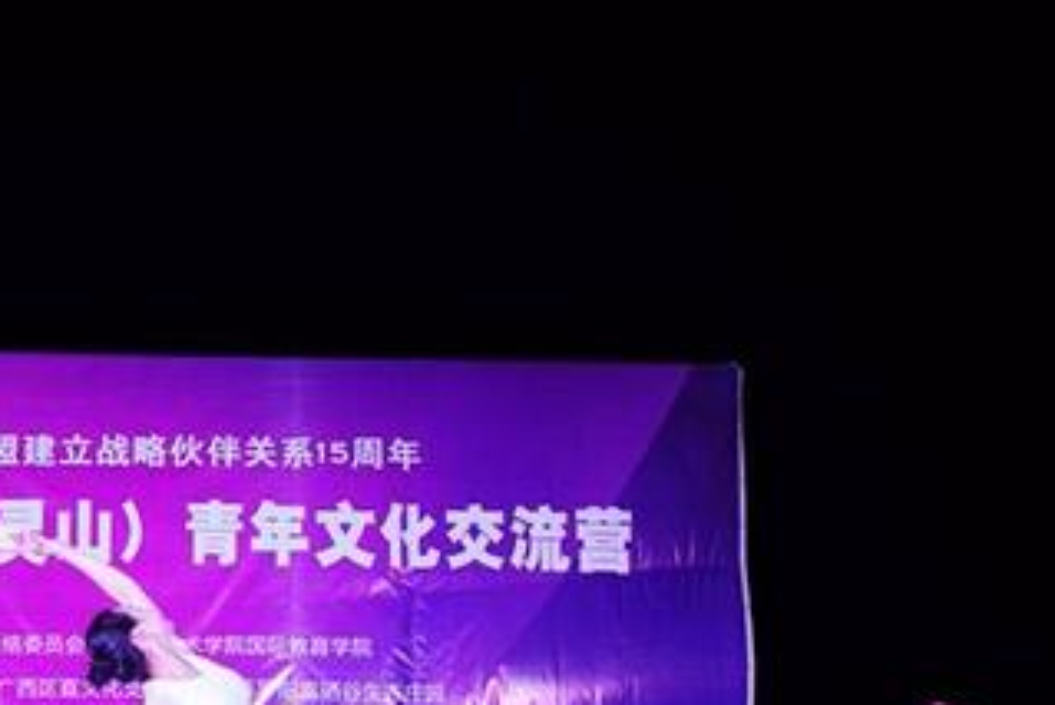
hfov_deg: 24.9
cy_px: 503
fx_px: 2316
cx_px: 119
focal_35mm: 79
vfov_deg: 17.2
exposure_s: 1/60
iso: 640
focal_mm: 35
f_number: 4
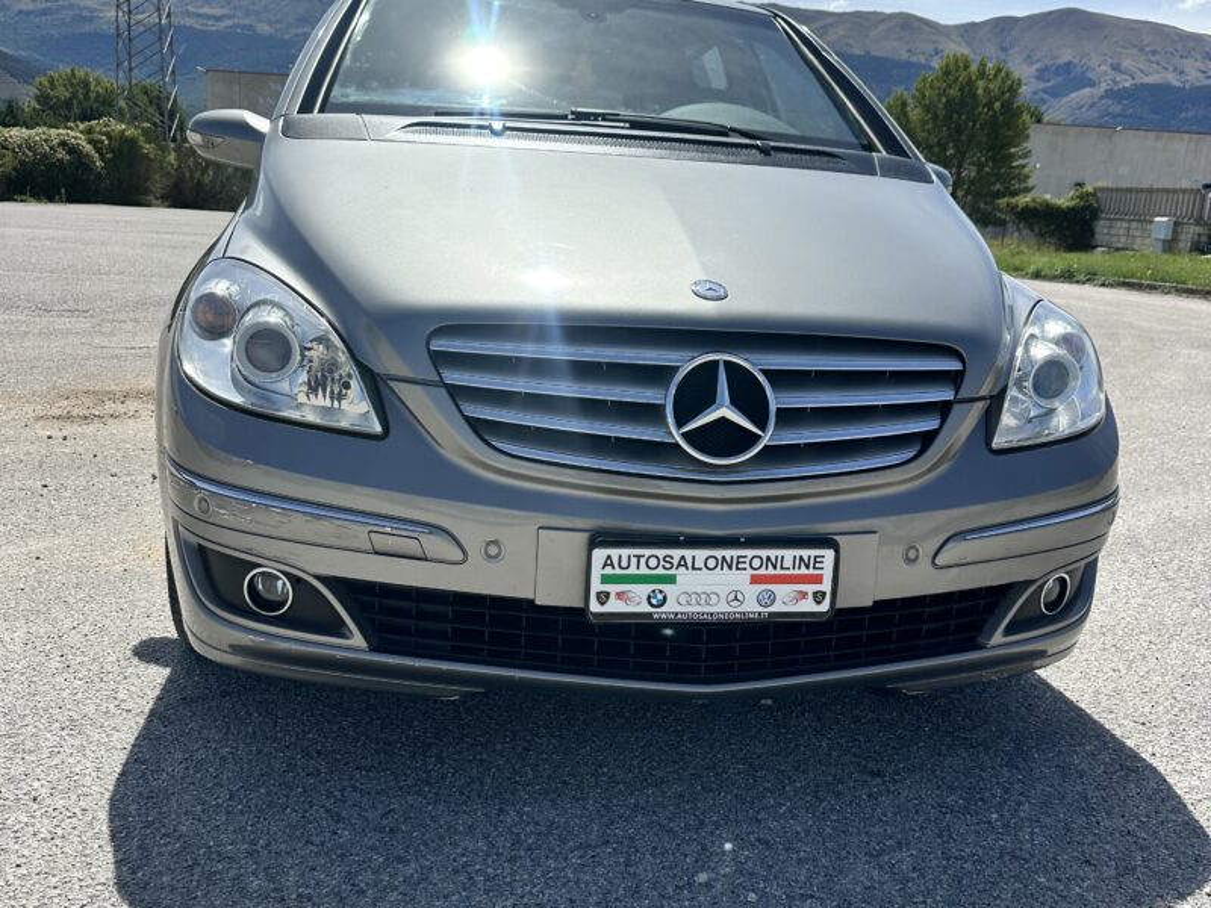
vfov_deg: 56.8
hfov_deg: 71.6
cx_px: 606
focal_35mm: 24
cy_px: 454
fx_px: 840
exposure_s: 1/7576
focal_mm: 6.86
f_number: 1.78
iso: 80
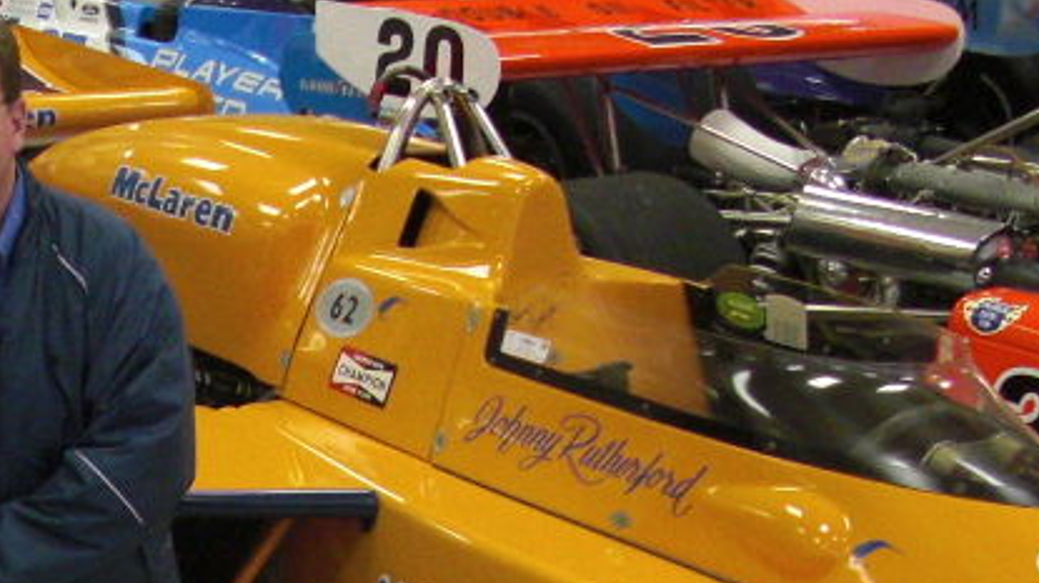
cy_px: 1038
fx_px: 3332
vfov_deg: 9.5
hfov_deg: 16.8
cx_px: -285
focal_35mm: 121
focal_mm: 6.3
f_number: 2.8
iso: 200
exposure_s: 1/50
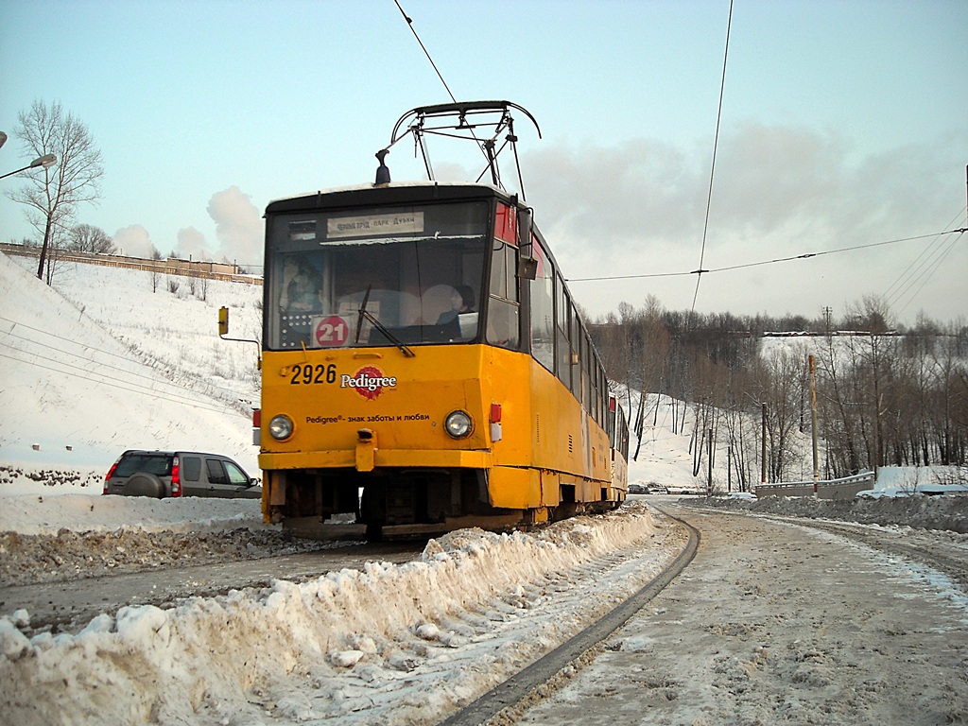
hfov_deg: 52.6
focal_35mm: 35
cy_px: 363
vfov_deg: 40.7
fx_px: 979
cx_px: 484
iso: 64
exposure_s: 1/228
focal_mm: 5.7
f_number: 2.8
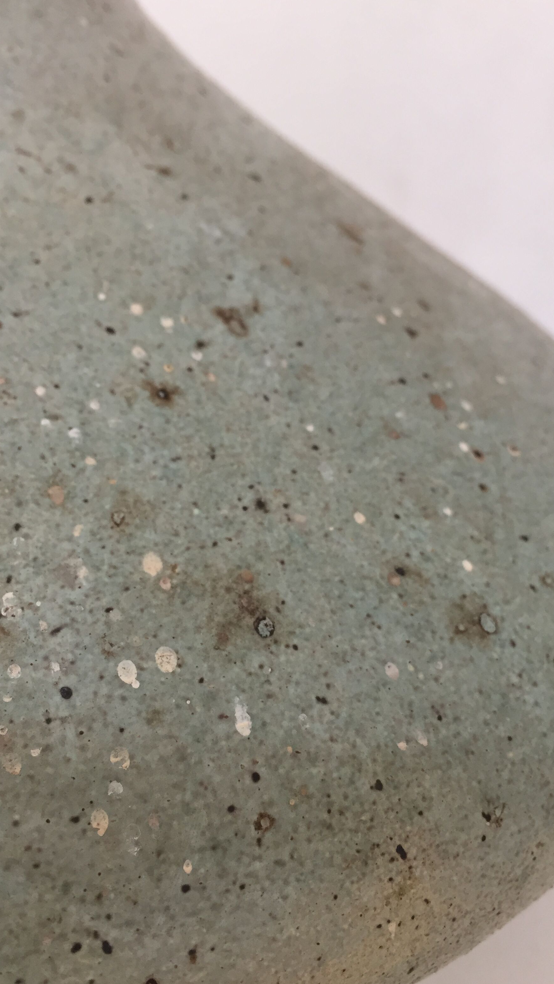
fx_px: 862
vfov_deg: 59.5
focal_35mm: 33
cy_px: 497
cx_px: 303
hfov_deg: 35.6
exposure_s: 1/33
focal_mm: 4.15
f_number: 2.2
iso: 100
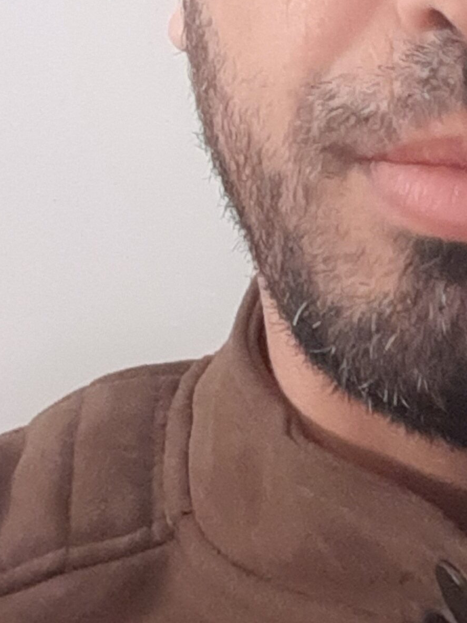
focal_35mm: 100
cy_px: 23
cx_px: 439
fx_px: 1798
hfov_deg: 14.6
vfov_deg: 19.2
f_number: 2
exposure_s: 1/17
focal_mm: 3.4
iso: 800
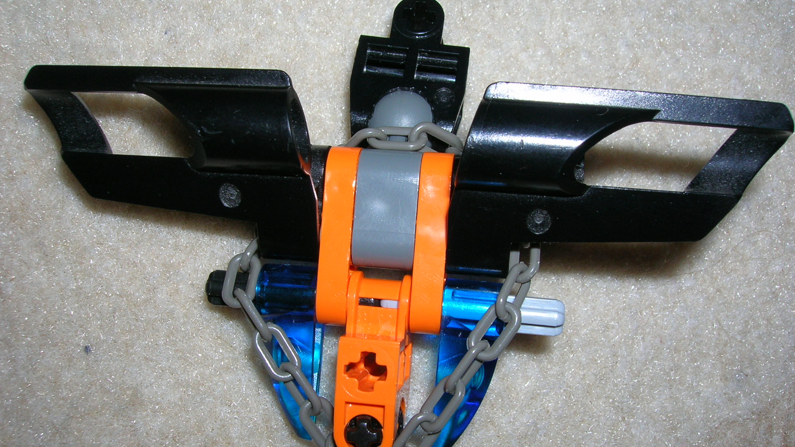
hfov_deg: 52.8
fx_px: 801
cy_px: 237
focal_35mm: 38
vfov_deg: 31.2
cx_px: 394
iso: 50
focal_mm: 5.7
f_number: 4.9
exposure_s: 1/60.1
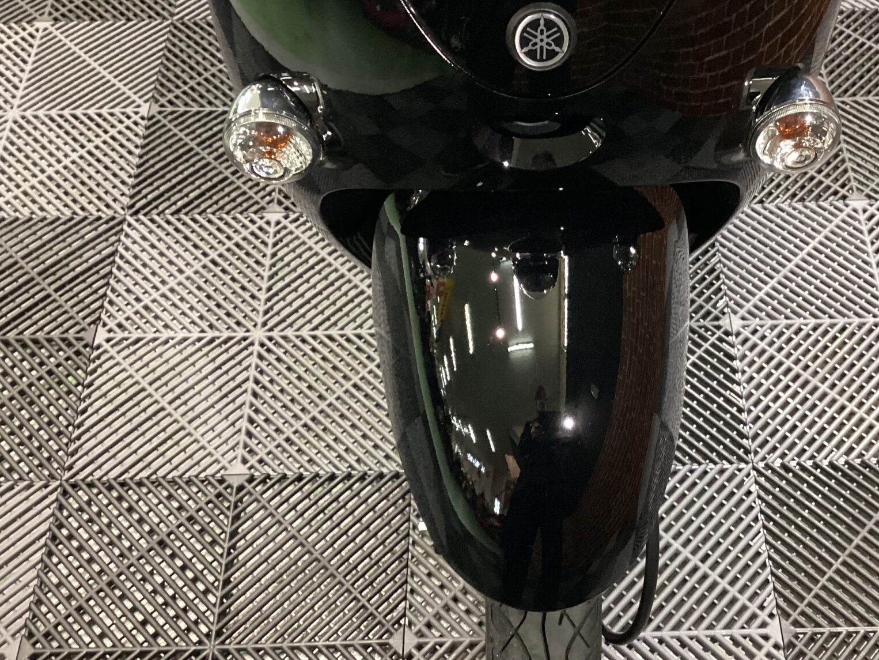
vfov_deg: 36.8
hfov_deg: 47.6
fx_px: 990
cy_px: 378
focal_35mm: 39
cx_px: 530
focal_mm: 3.3
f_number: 2.4
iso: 250
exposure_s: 1/40
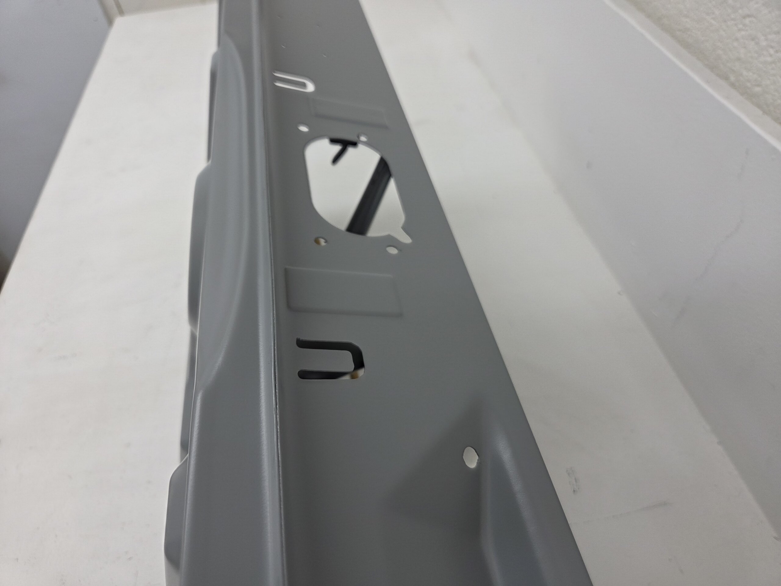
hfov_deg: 73.9
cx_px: 390
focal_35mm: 23
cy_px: 293
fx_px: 519
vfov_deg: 58.9
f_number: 1.8
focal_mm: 5.4
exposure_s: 1/120
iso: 64
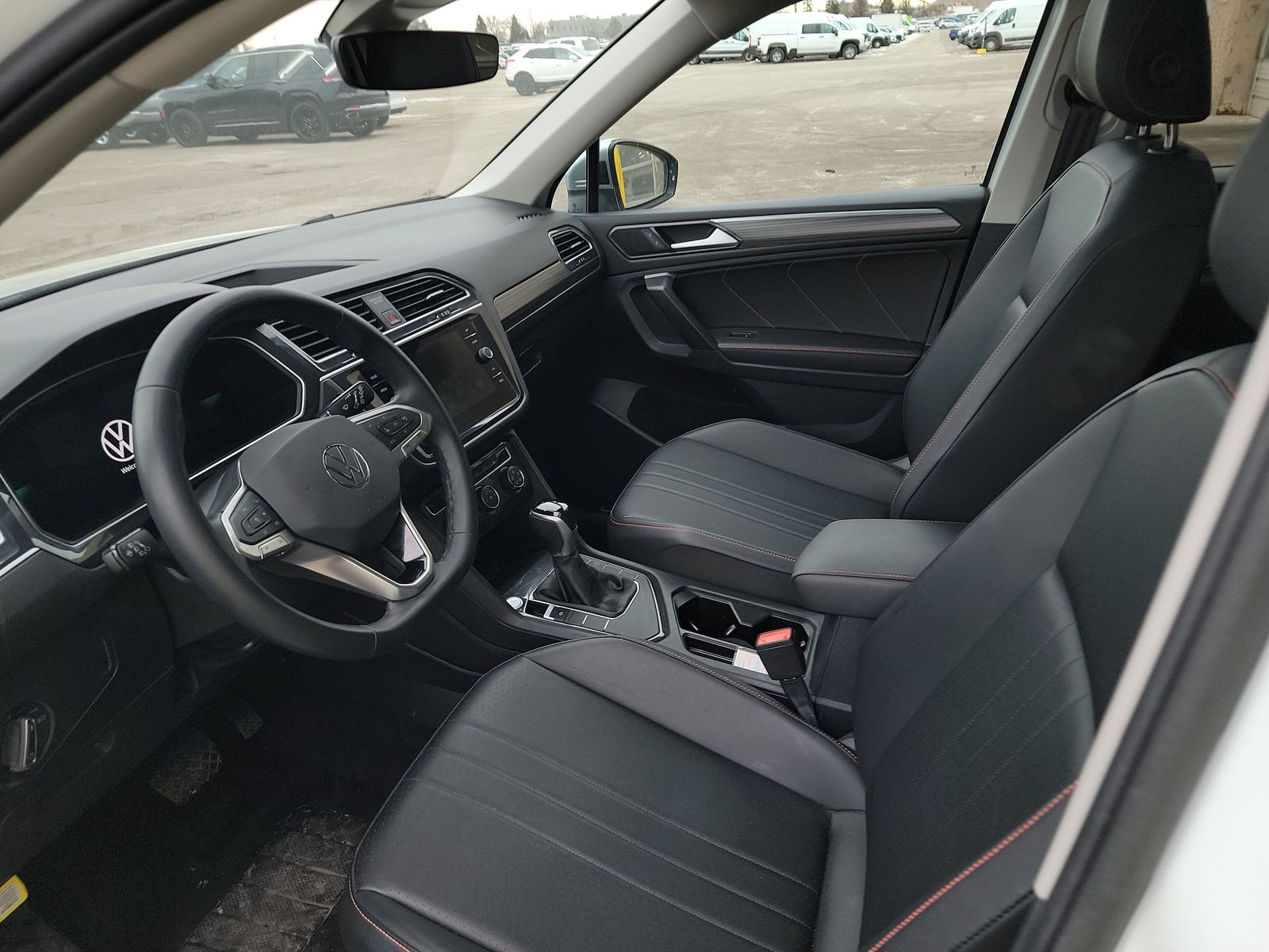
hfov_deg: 71.6
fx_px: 880
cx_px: 634
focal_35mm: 24
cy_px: 476
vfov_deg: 56.8
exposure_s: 1/59
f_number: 1.8
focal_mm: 6.7
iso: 93
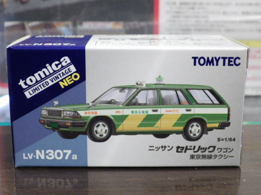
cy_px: 98
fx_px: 445
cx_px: 130
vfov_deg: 24.8
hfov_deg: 32.7
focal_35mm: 59
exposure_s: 1/25
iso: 1000
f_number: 4
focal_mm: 10.7
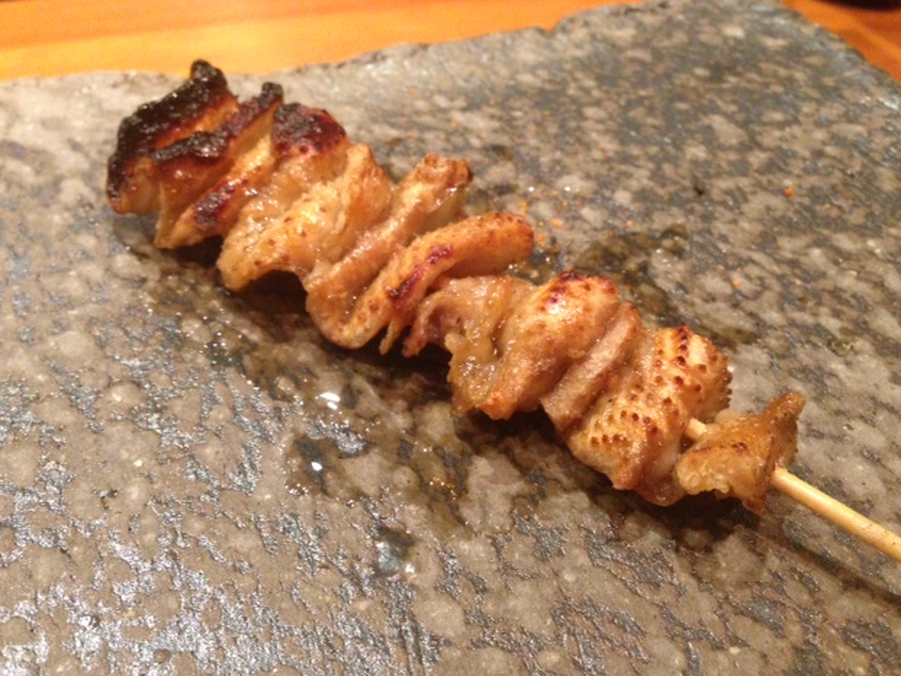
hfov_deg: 53.9
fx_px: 885
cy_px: 345
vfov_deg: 41.8
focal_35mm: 34
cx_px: 443
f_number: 2.4
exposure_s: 1/15
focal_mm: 4.13
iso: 500
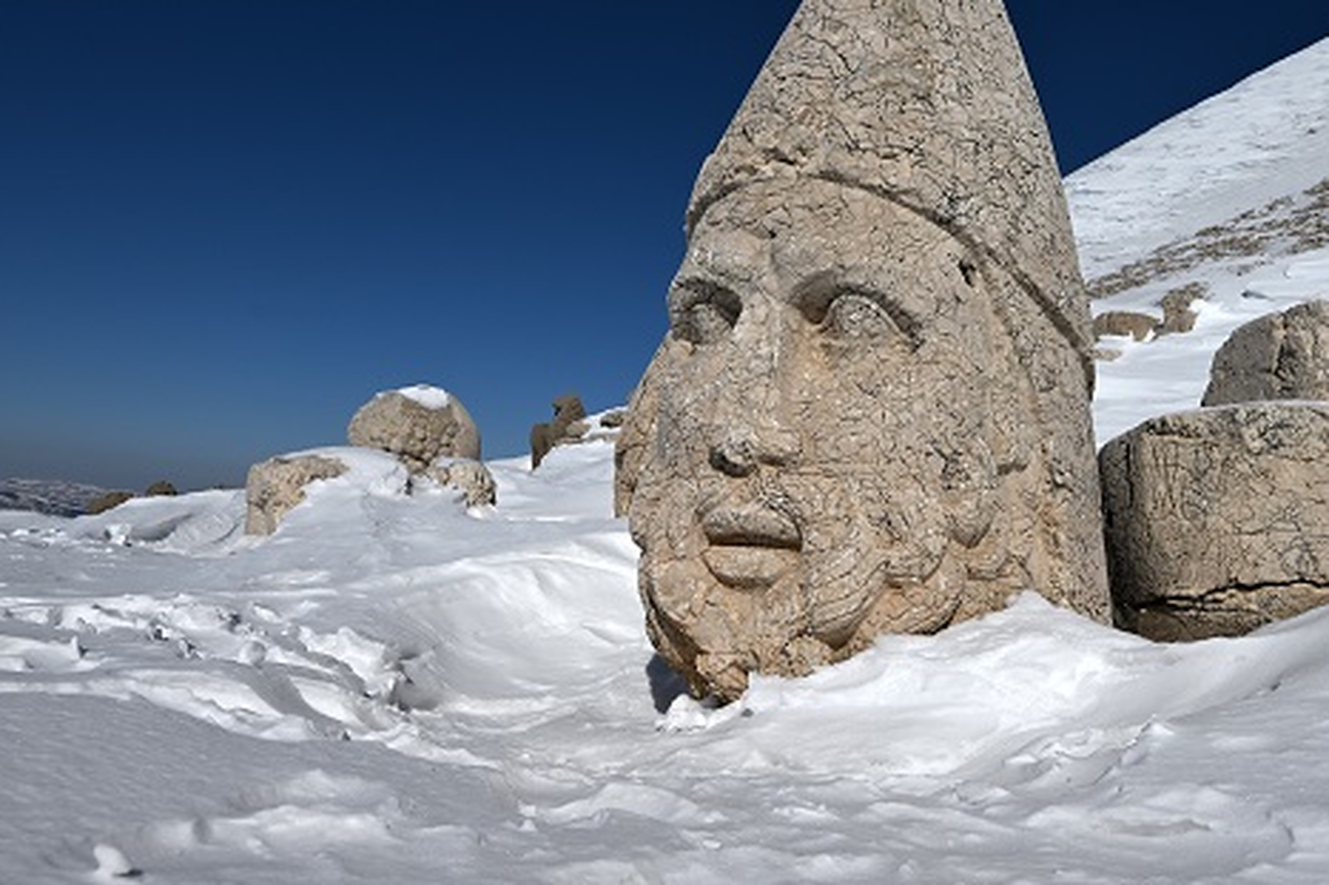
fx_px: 1020
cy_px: 327
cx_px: 811
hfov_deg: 65.4
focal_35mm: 28
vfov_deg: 46.5
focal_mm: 21.5
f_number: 8
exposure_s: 1/4000
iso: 200
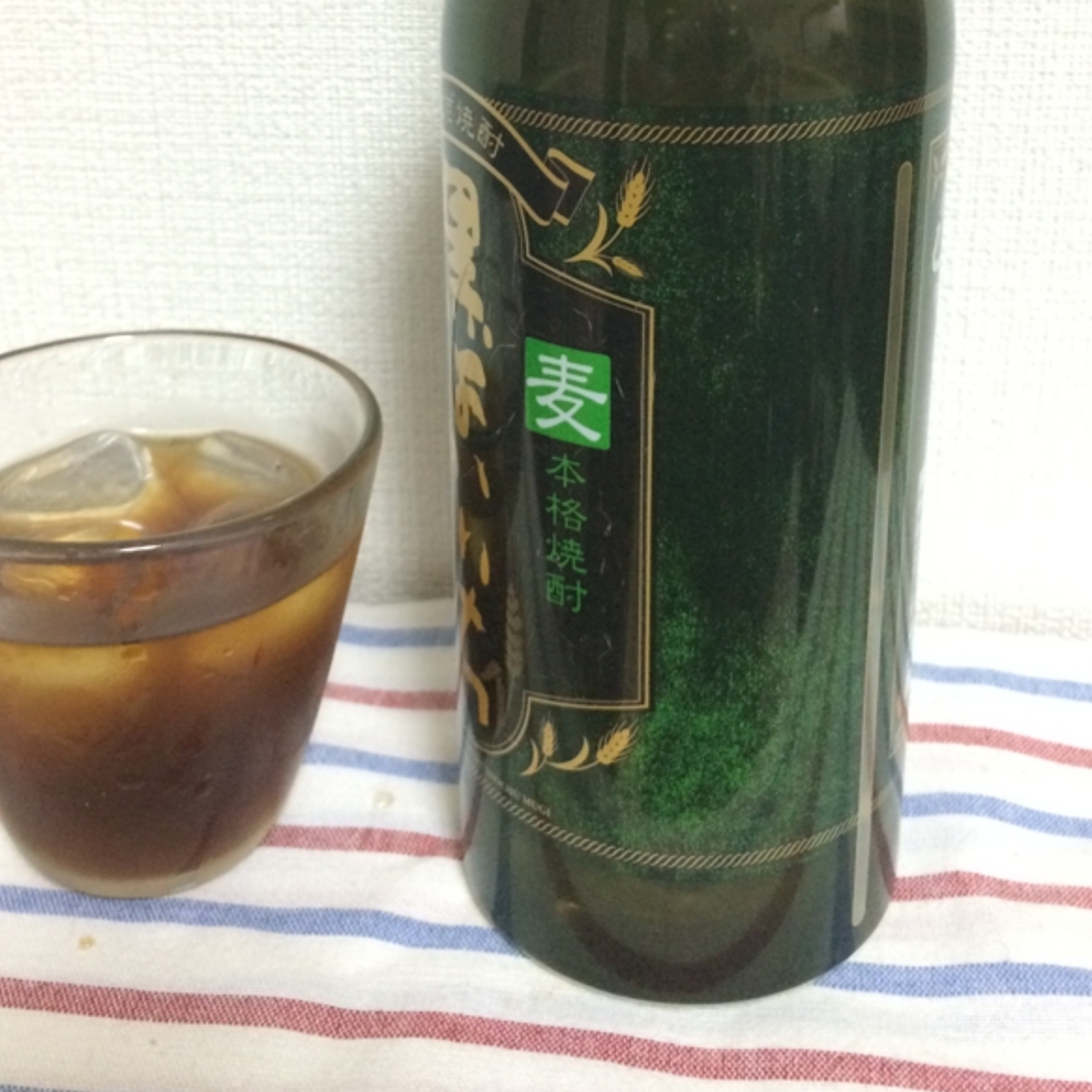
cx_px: 515
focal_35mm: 45
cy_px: 243
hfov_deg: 37.5
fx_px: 1606
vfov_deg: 36.5
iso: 320
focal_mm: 4.15
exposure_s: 1/25
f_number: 2.2
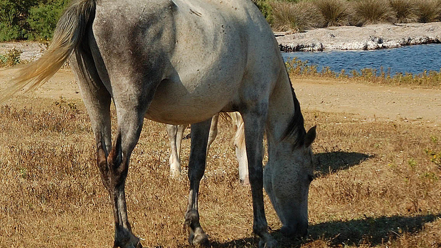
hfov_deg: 10.8
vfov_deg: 6.1
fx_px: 2315
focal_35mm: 198
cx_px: 32
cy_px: 133
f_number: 8
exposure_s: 1/500
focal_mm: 52
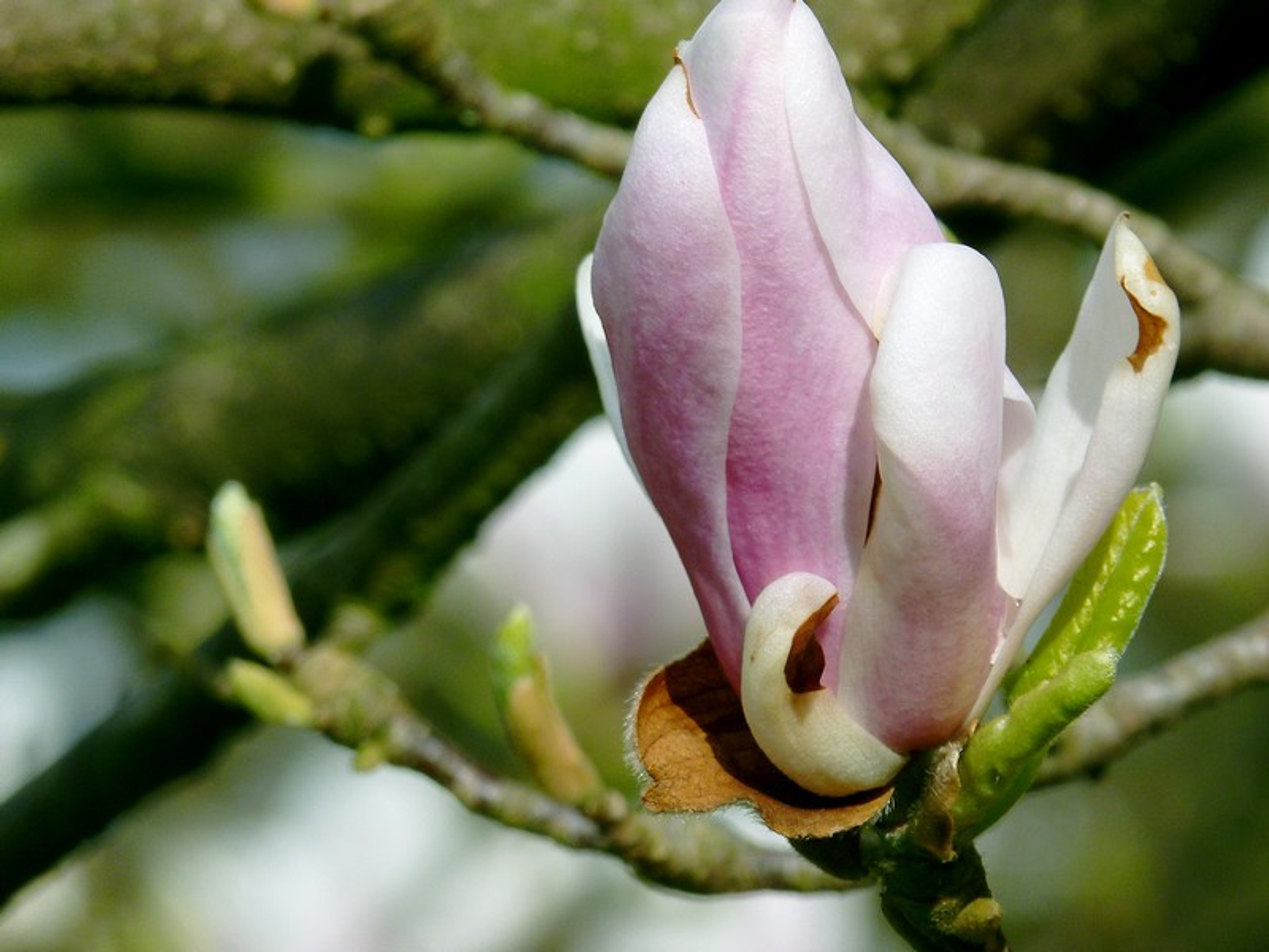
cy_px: 476
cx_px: 634
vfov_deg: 3.1
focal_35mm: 480
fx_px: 17596
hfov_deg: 4.1
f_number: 5.9
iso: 100
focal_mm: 68.8
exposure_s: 1/400
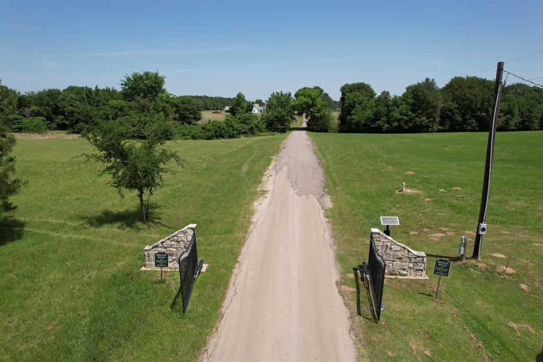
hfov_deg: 78.6
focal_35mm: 22
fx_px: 332
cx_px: 272
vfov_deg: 57.2
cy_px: 181
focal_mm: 8.38
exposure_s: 1/2000
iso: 110
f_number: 2.8
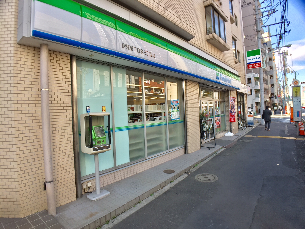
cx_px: 152
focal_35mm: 29
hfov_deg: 61.7
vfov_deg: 48.2
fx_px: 256
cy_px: 114
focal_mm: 4.15
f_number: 2.2
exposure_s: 1/449
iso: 32
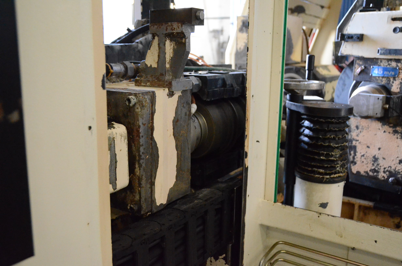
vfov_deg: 36.7
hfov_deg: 53.2
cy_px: 133
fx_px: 401
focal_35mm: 36
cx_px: 201
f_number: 3.8
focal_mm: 24
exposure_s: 1/250
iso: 6400
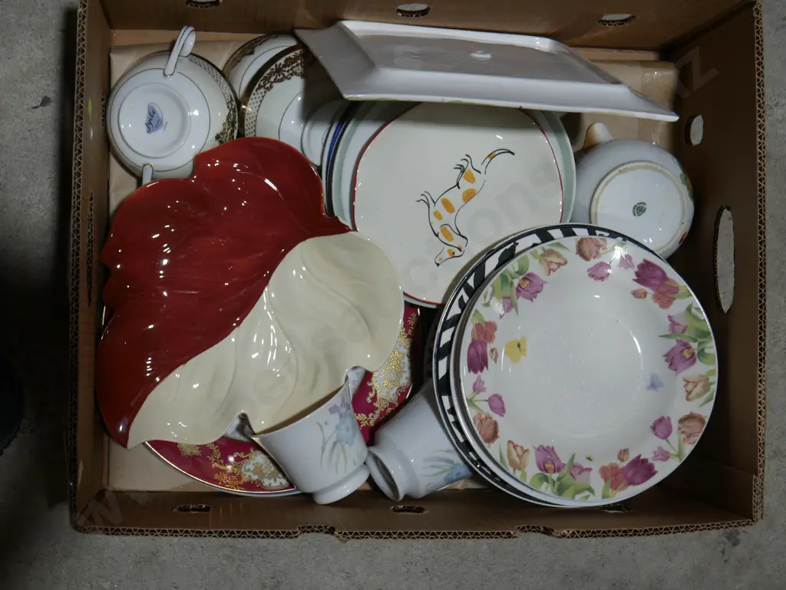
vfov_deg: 26.1
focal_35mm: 56
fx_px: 1272
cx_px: 393
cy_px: 295
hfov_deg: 34.3
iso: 200
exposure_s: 1/100
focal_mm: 28
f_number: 5.3
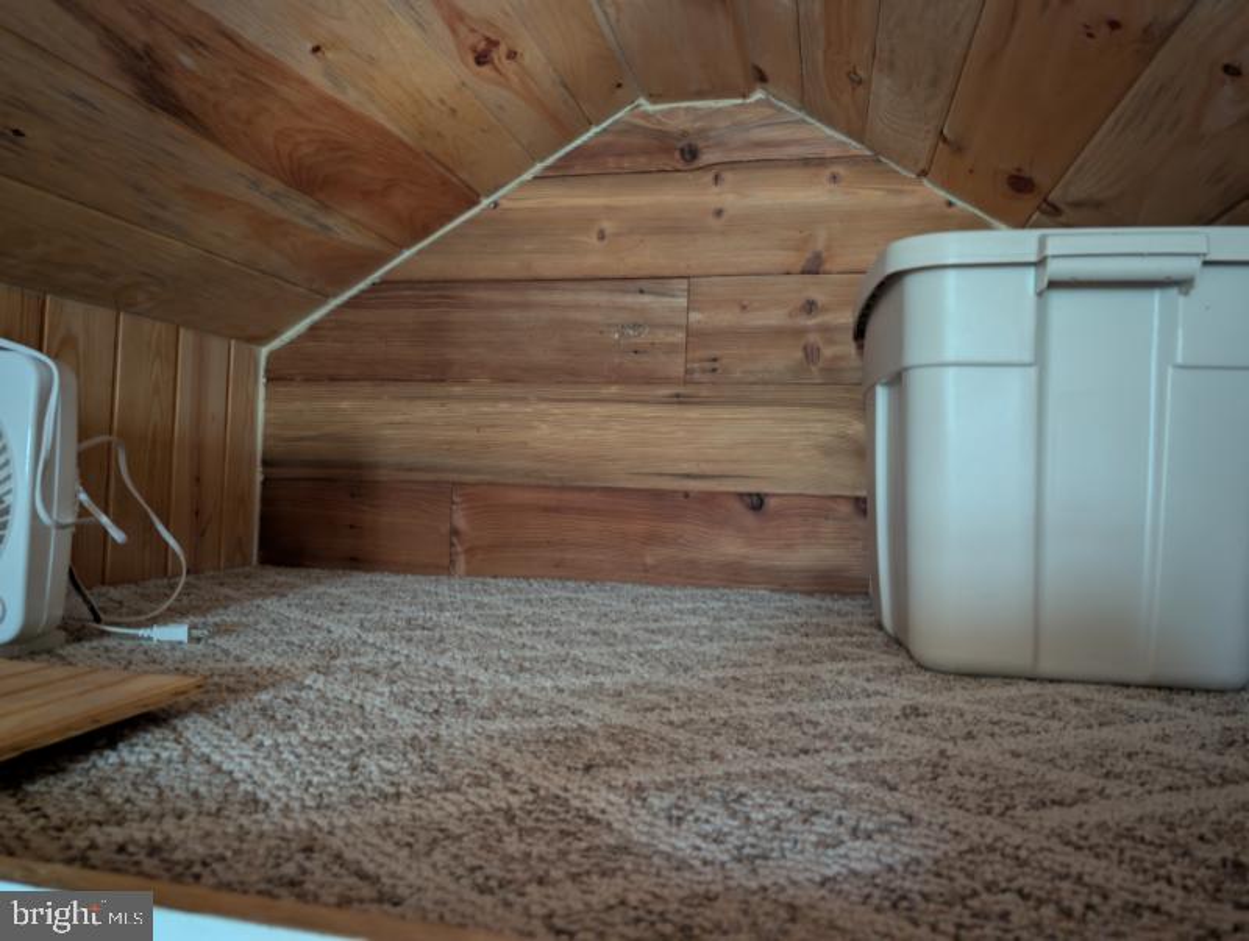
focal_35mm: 24
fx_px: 868
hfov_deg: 71.5
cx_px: 624
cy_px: 470
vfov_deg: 57.0
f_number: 1.7
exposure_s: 1/6
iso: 493
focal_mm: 6.9
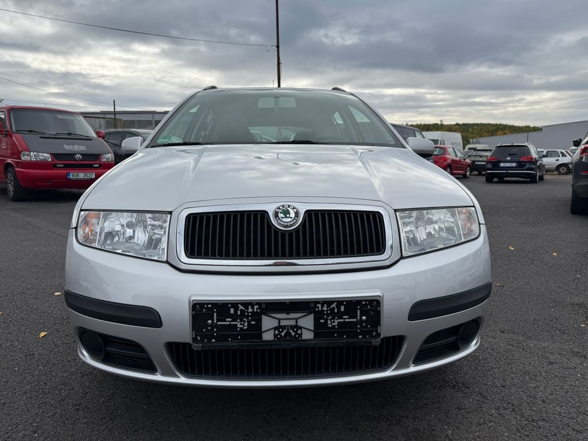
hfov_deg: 71.6
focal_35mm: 24
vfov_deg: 56.8
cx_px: 294
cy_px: 220
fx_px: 408
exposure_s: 1/4405
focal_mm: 6.76
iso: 80
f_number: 1.78
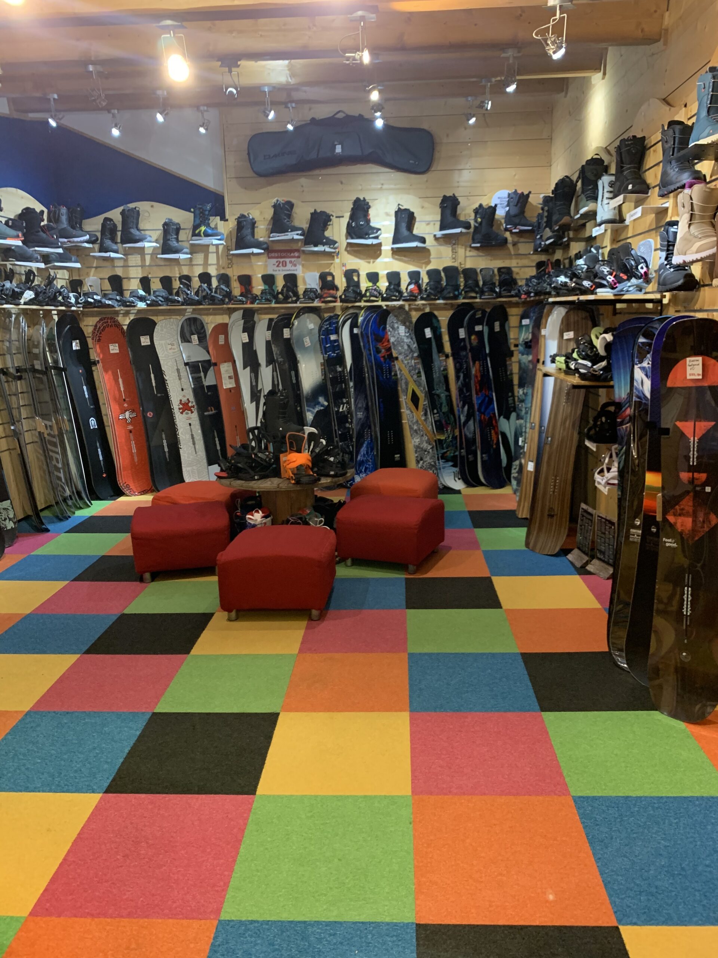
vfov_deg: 67.3
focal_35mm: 26
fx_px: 719
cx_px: 359
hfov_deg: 53.1
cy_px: 479
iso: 320
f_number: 1.8
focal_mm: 4.25
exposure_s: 1/50
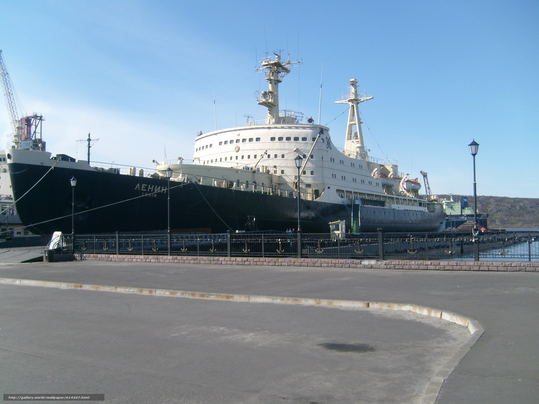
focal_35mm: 35
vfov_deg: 40.7
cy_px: 202
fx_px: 545
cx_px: 270
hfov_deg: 52.6
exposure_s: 1/250
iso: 80
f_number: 7.1
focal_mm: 5.8
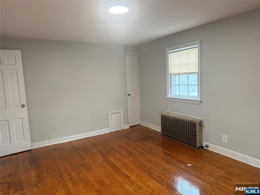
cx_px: 130
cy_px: 98
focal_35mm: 24
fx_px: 180
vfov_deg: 56.8
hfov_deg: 71.6
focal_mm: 6.76
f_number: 1.78
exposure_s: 1/60
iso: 200
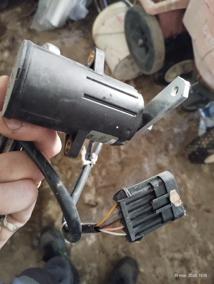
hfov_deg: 49.9
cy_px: 142
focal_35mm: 28
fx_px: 230
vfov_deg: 63.4
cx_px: 107
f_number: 1.8
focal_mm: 4.27
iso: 4078
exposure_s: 1/15
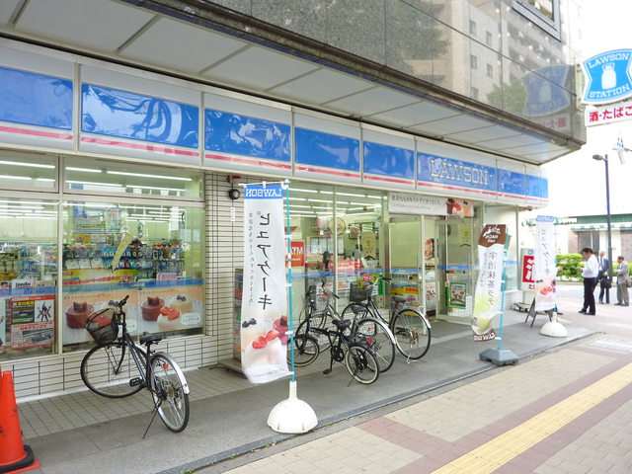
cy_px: 237
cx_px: 316
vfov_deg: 54.9
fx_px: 456
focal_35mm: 25
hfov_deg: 69.4
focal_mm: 4.1
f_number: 3.3
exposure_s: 1/40
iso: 80
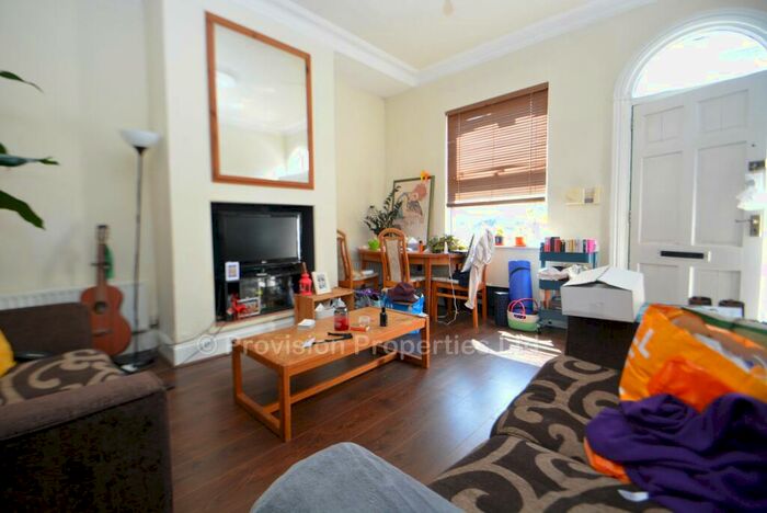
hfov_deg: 100.3
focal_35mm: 15
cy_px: 256
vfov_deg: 77.4
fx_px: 320
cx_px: 384
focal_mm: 10
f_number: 4
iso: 400
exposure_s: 1/60
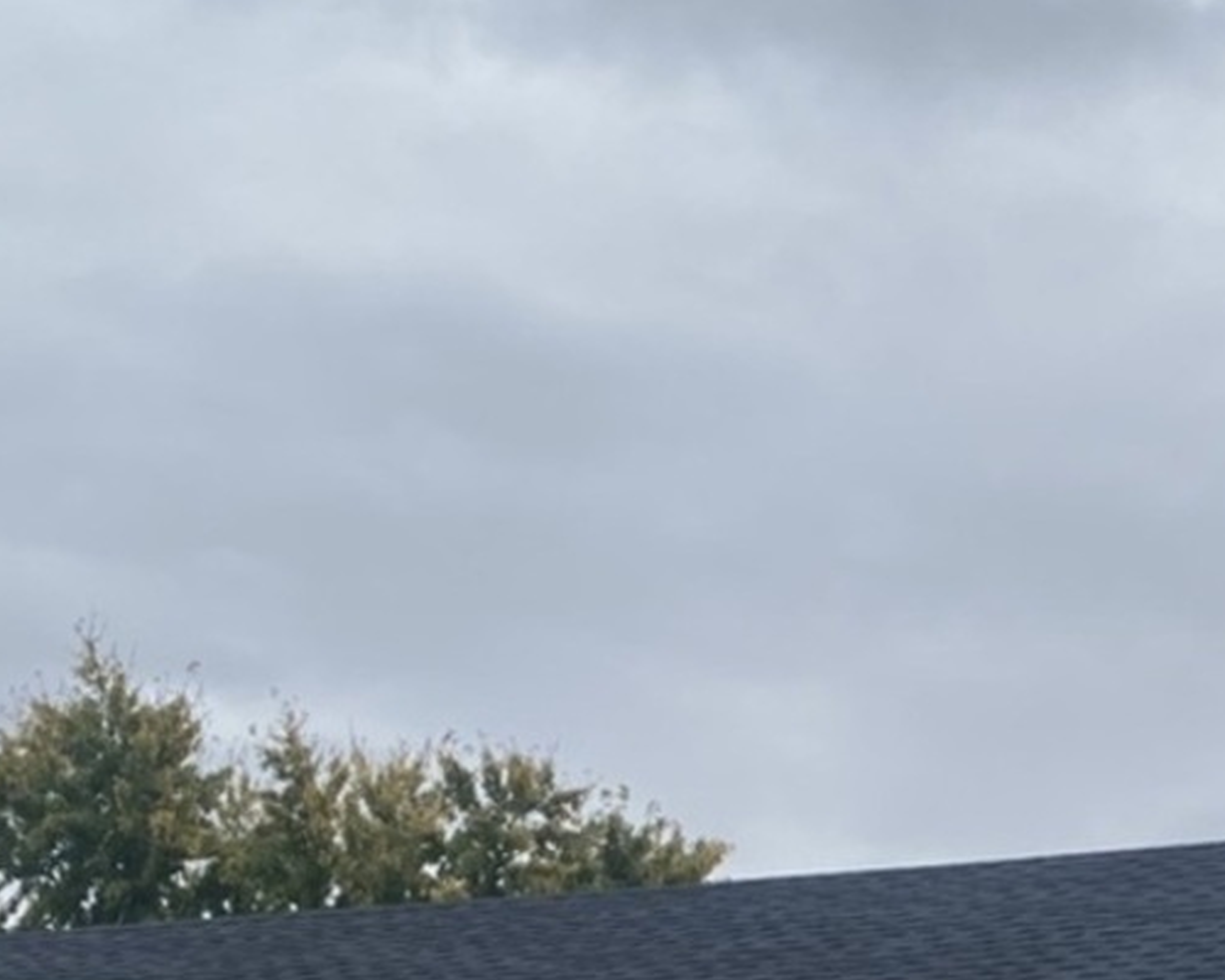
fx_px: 2647
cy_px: 1193
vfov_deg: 19.7
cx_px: 869
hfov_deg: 25.8
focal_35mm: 73
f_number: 1.8
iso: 32
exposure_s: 1/1522
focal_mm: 4.25
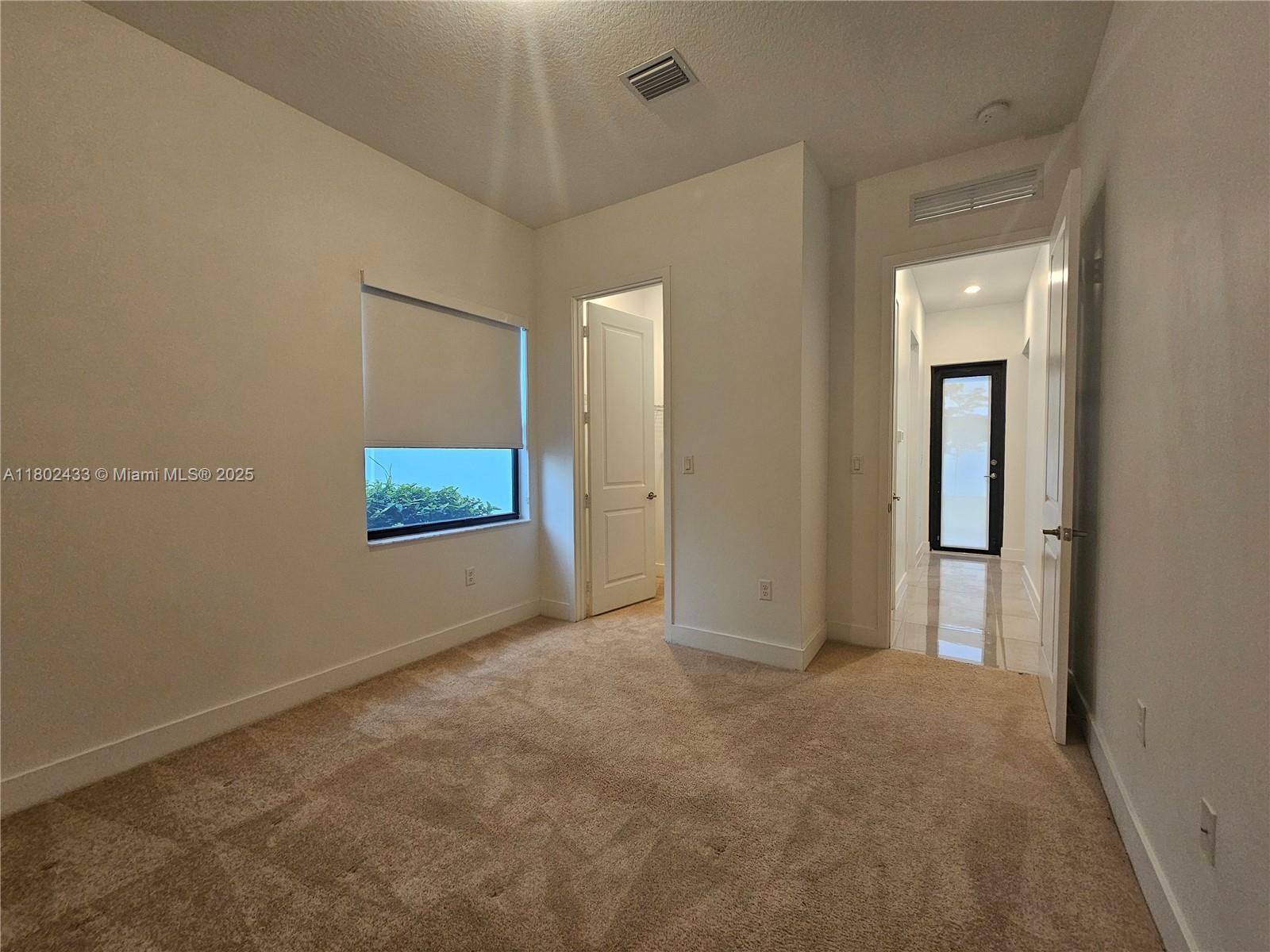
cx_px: 635
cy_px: 476
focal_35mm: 13
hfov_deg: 106.2
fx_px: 477
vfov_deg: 89.9
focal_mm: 2.2
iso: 250
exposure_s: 1/60
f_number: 2.2
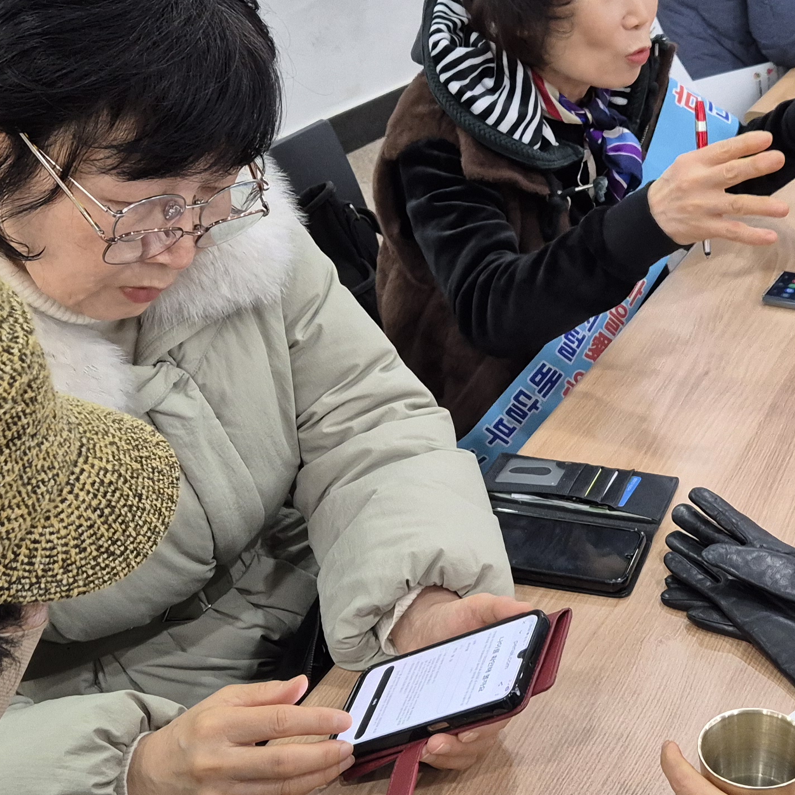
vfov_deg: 30.0
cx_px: 616
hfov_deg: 29.5
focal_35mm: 57
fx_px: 1481
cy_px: 369
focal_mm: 5.4
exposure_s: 1/120
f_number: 1.8
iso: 400
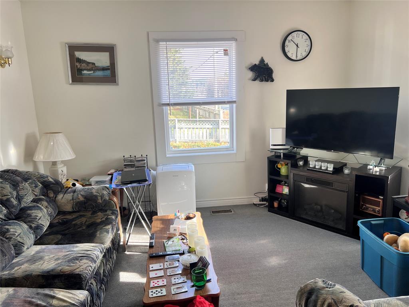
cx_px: 204
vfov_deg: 53.1
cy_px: 154
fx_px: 307
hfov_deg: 67.3
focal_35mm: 26
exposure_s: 1/121
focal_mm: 5.7
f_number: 1.5
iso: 64
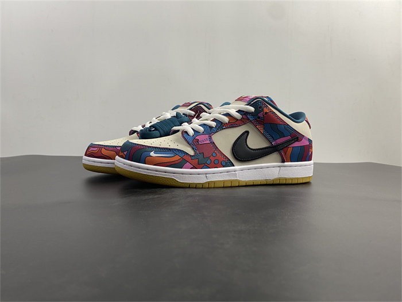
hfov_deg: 67.3
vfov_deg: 53.1
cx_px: 201
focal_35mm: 26
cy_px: 151
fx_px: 302
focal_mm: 4.25
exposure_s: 1/50
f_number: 1.8
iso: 64
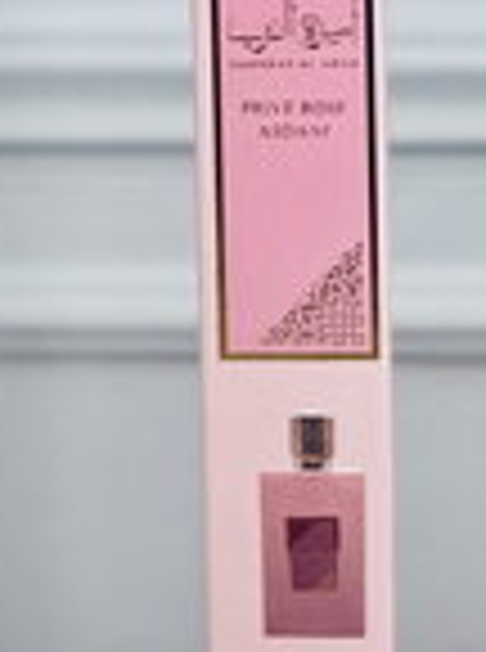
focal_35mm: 284
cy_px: 357
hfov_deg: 5.2
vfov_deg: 7.0
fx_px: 5340
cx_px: 256
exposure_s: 1/100
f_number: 2.8
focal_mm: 9
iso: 160
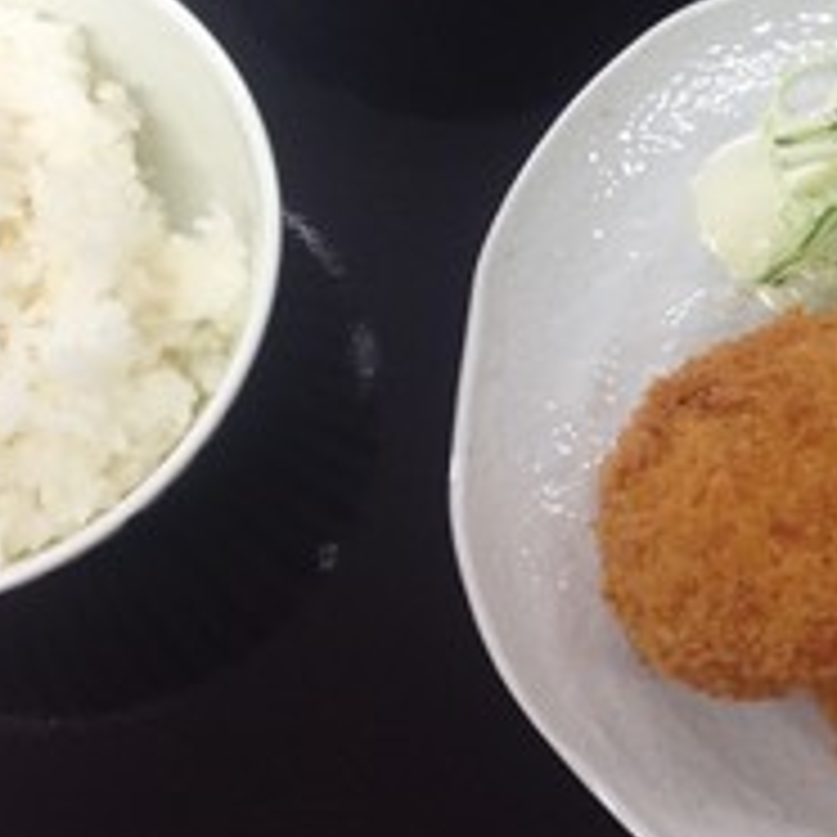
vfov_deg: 20.0
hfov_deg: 19.8
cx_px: 745
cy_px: 207
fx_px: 2353
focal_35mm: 86
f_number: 2.4
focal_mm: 4.12
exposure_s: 1/30
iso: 50
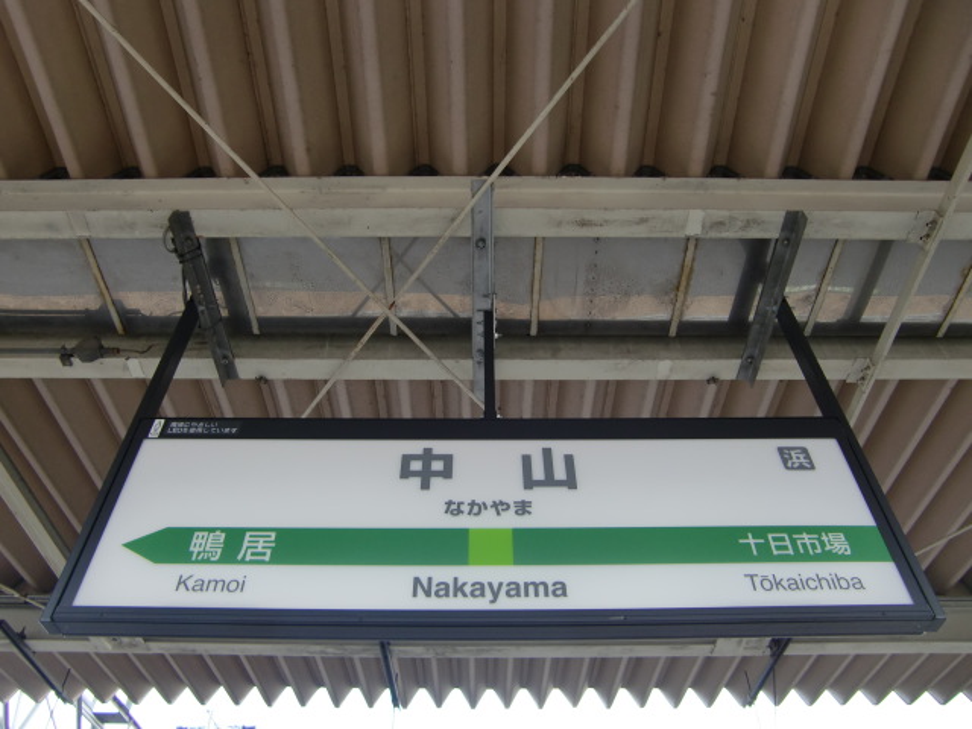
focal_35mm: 28
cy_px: 364
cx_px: 486
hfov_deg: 63.4
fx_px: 786
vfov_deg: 49.7
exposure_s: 1/60
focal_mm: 4.9
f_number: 2.6
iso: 64
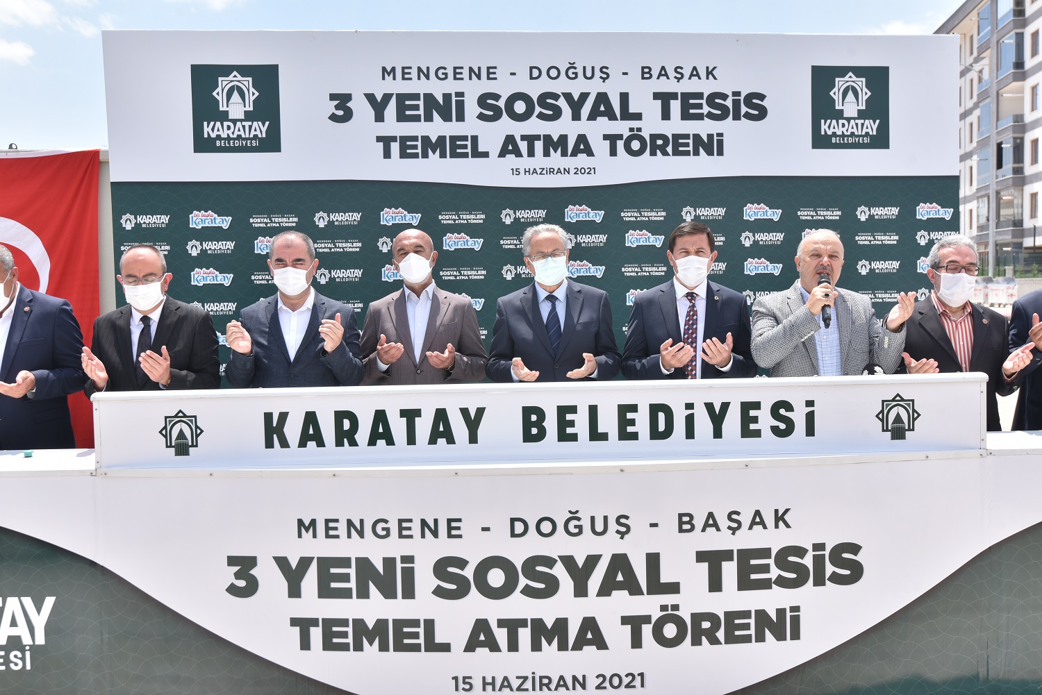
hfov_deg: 54.4
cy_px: 348
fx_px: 1013
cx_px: 521
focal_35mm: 35
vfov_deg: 37.9
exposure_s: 1/250
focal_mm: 35
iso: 125
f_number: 8
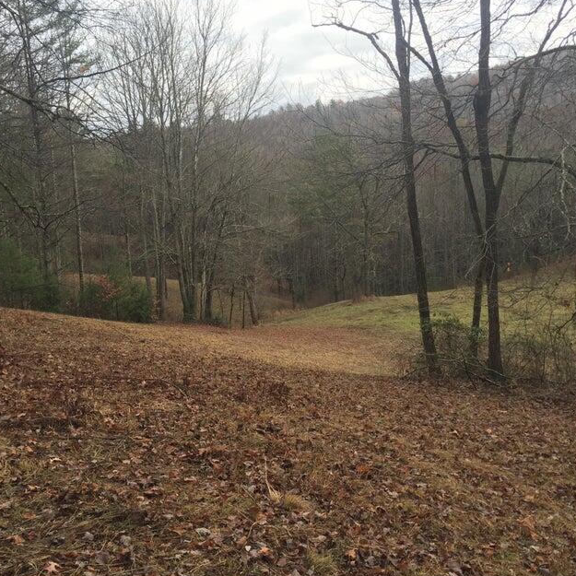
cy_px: 291
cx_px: 282
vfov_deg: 47.2
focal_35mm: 35
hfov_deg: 47.2
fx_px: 659
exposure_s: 1/363
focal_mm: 4.15
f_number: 2.2
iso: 32
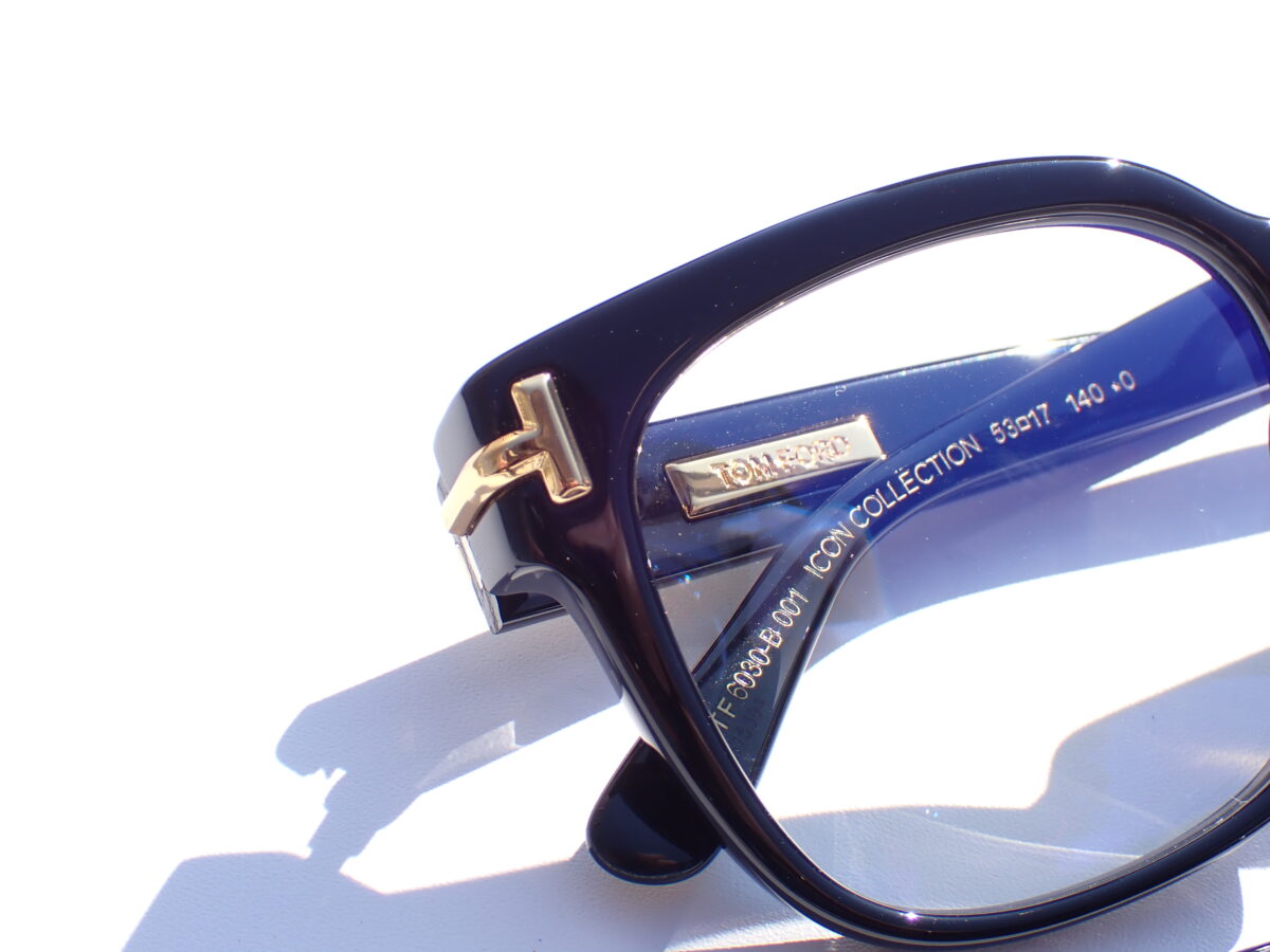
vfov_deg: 27.0
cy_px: 476
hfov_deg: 35.5
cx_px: 635
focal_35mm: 54
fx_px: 1981
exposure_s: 1/400
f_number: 4.5
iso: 100
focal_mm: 9.65
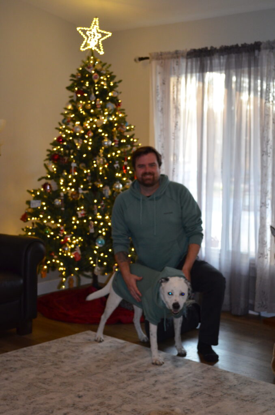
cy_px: 208
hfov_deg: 23.7
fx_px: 656
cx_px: 138
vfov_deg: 35.1
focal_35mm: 57
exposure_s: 1/60
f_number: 5
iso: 1800
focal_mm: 38
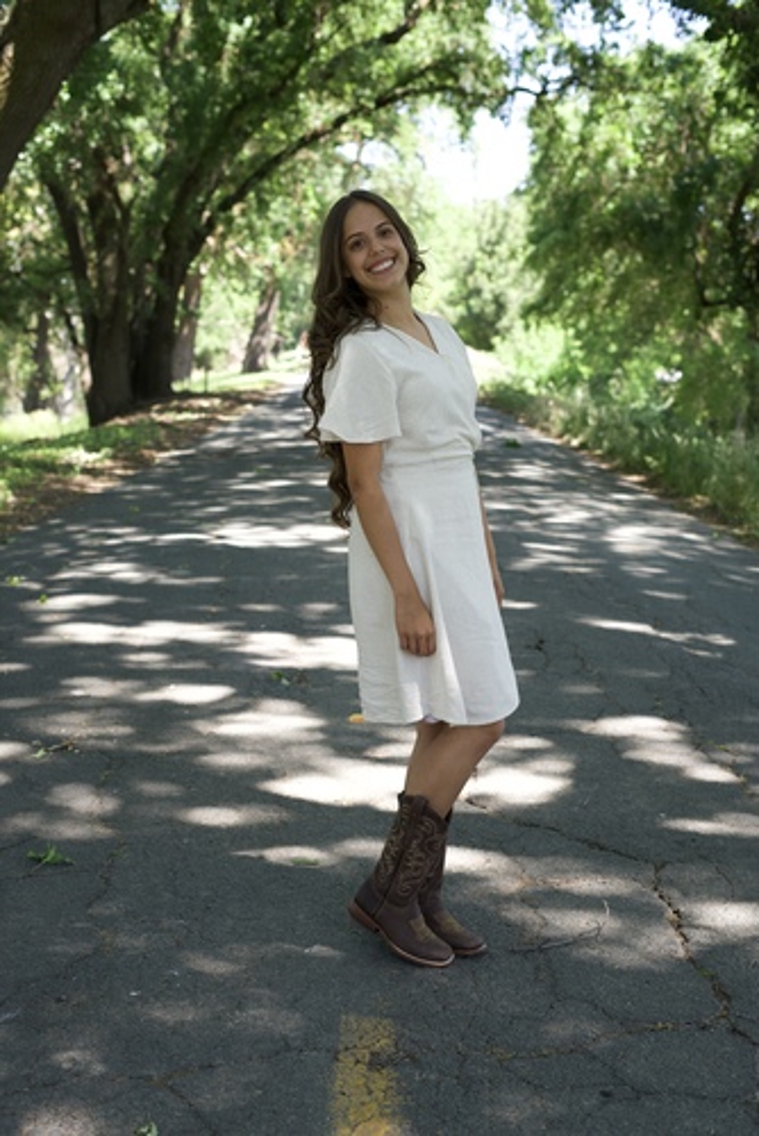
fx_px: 1579
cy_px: 568
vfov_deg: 39.6
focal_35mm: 50
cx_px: 380
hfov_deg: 27.0
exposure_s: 1/160
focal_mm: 50
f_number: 4
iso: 250
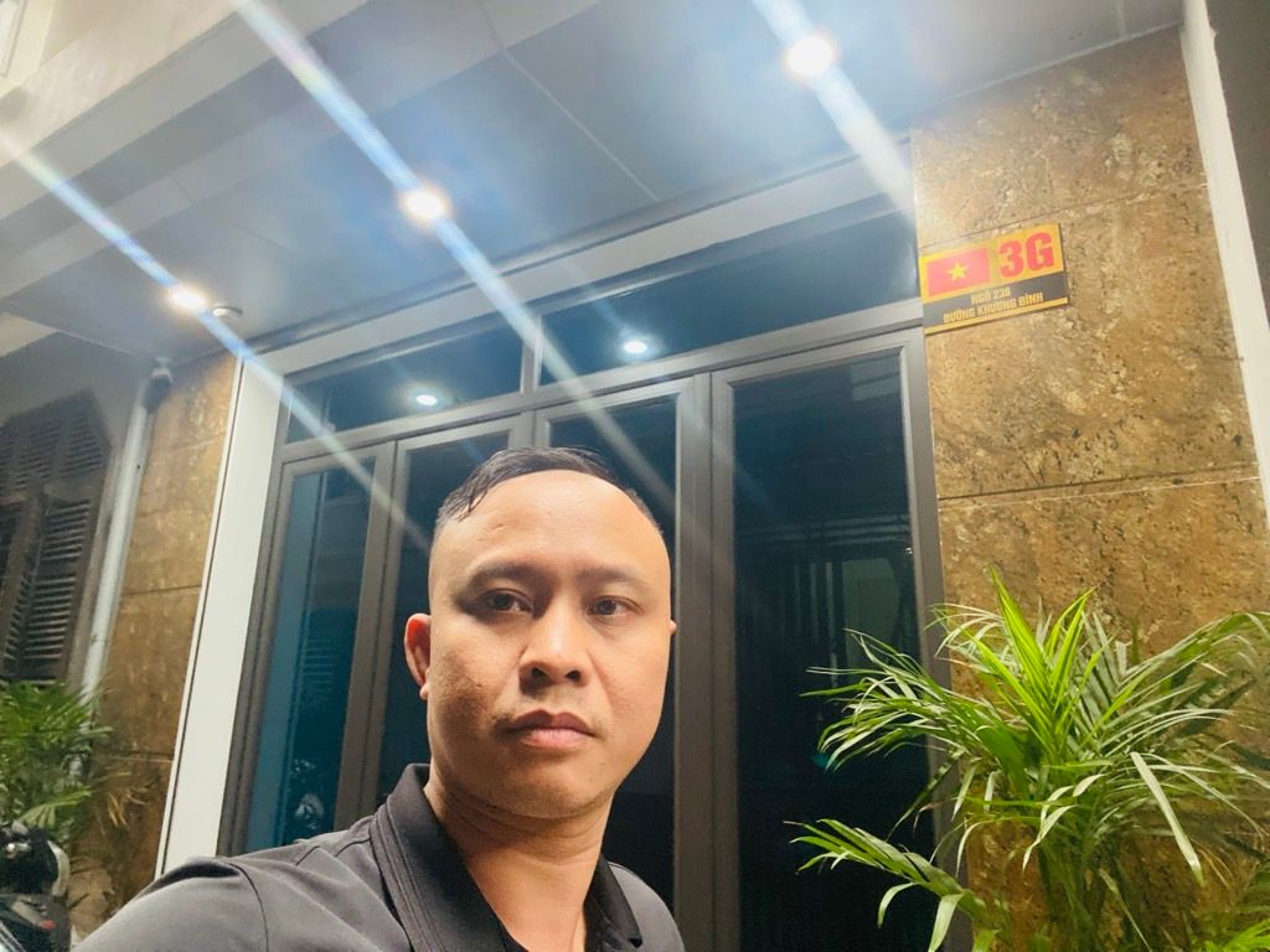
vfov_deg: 58.9
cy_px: 476
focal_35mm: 23
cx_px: 635
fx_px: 844
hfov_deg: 73.9
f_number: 2.2
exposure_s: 1/41
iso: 400
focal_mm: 2.71
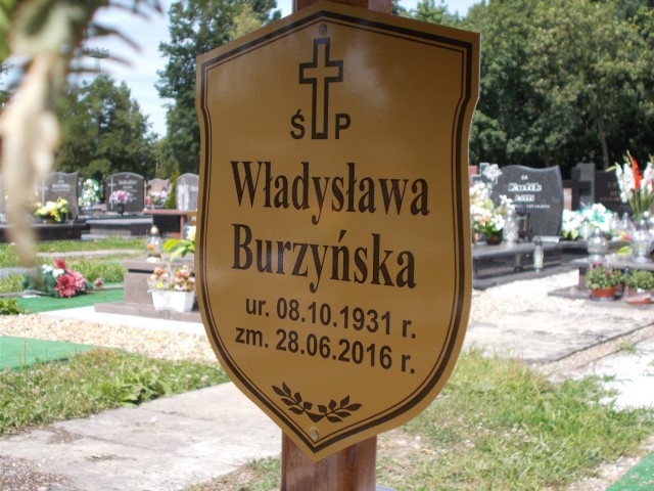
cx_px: 327
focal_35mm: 50
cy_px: 246
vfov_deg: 29.1
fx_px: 945
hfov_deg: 38.2
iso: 80
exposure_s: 1/320
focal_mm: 9
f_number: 4.5
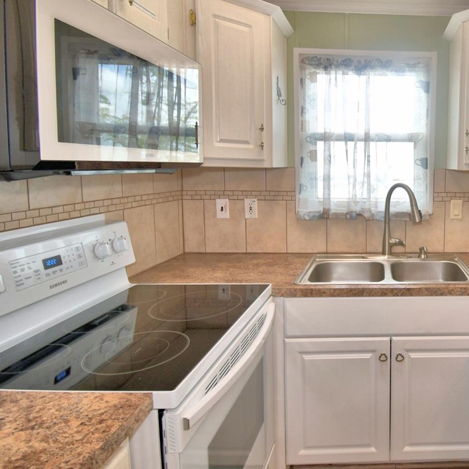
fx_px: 353
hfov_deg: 59.6
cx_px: 401
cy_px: 201
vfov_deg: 66.9
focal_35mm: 23
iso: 200
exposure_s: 1/60
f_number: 4.5
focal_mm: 10
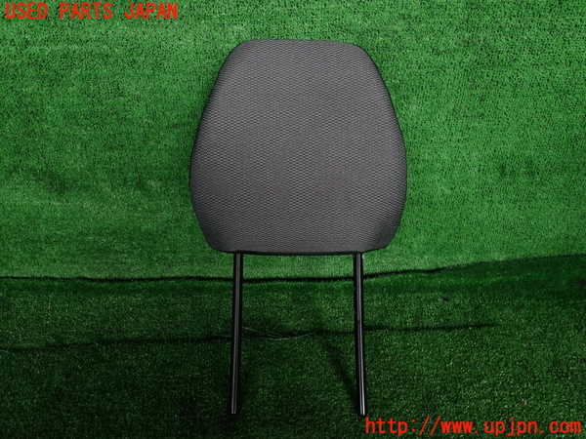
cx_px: 293
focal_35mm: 25
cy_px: 220
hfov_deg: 69.4
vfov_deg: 54.9
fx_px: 423
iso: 100
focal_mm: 4.5
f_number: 2.8
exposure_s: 1/100
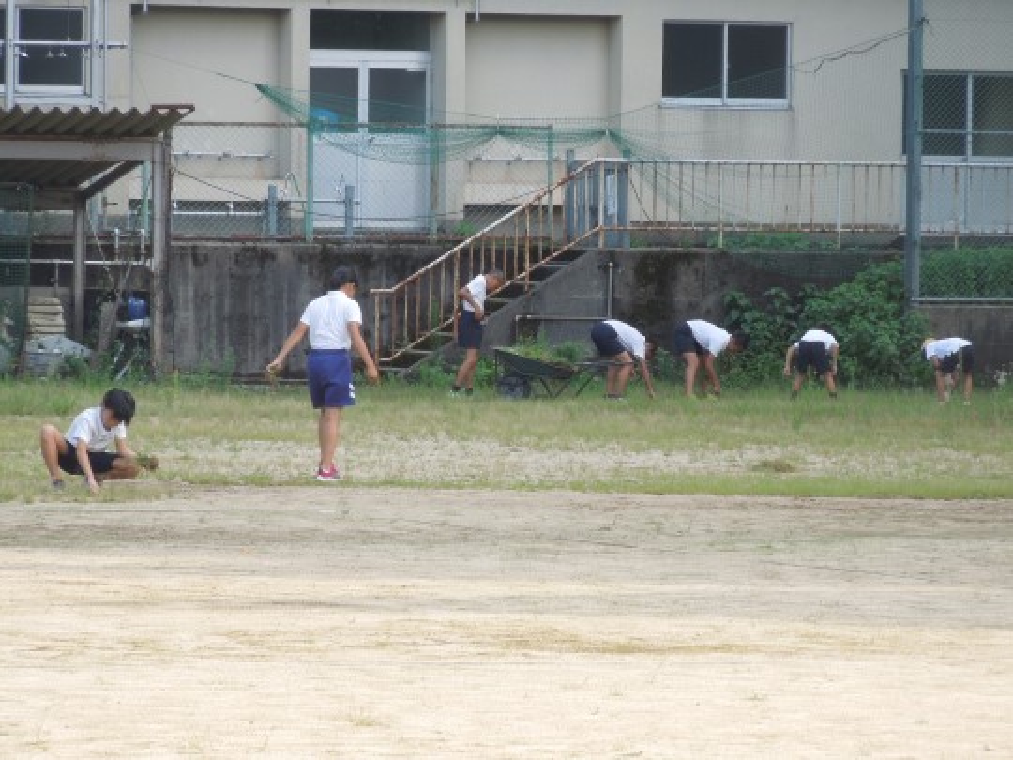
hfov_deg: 7.3
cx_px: 506
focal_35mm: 271
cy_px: 380
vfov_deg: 5.5
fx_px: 7931
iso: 110
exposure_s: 1/125
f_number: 5.2
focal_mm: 48.8
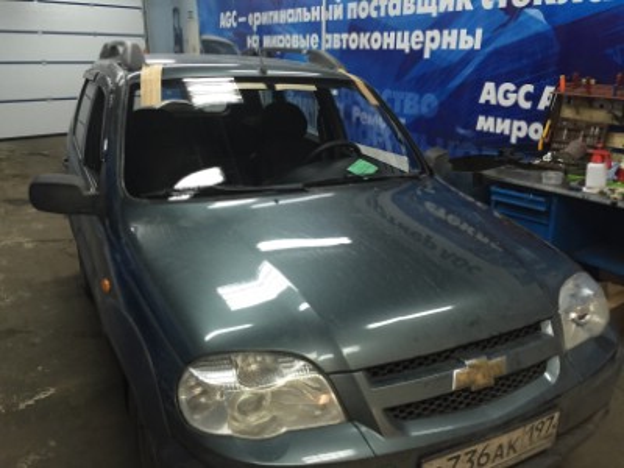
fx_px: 523
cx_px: 312
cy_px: 234
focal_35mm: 29
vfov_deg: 48.2
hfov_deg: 61.7
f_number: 2.2
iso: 160
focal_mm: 4.15
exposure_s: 1/33
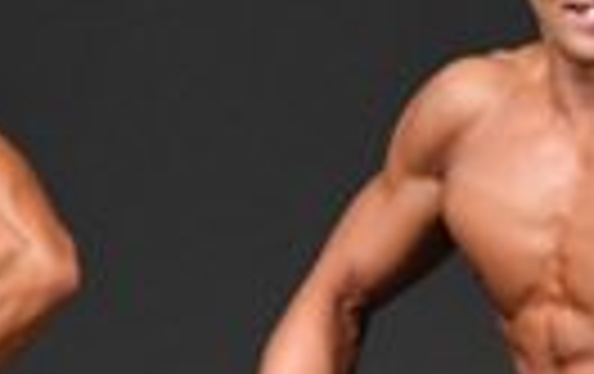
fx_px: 30486
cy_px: 541
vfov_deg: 0.7
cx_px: 1168
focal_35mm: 1880
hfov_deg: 1.1
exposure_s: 1/400
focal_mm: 210
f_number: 5.6
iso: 4000
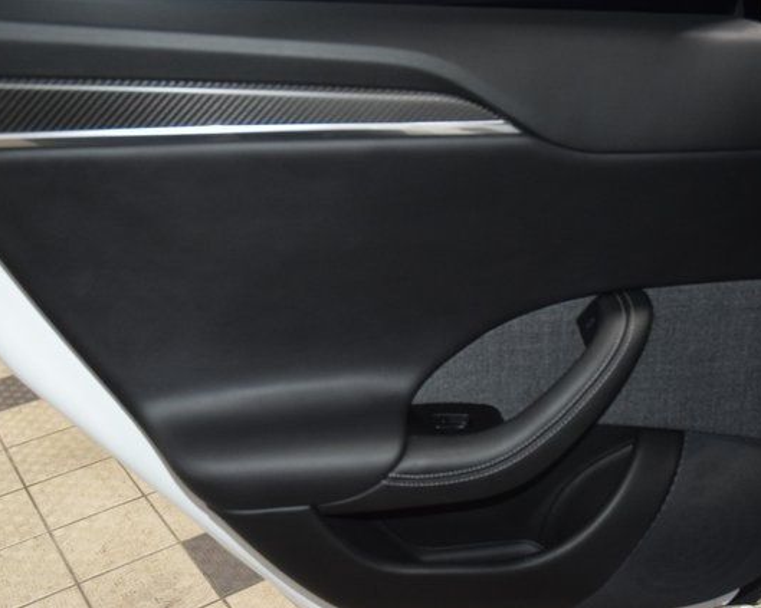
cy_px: 305
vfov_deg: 35.2
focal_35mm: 43
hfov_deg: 43.3
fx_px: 959
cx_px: 377
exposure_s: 1/125
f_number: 3.8
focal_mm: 25
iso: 2500
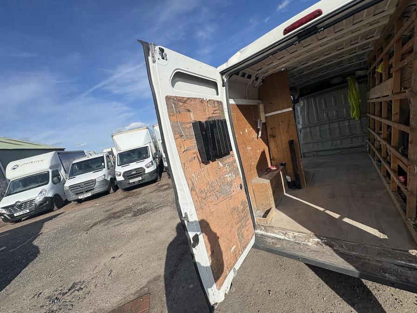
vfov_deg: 85.7
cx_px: 208
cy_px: 156
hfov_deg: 102.1
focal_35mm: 14
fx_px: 169
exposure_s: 1/1567
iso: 50
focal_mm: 2.22
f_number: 2.2
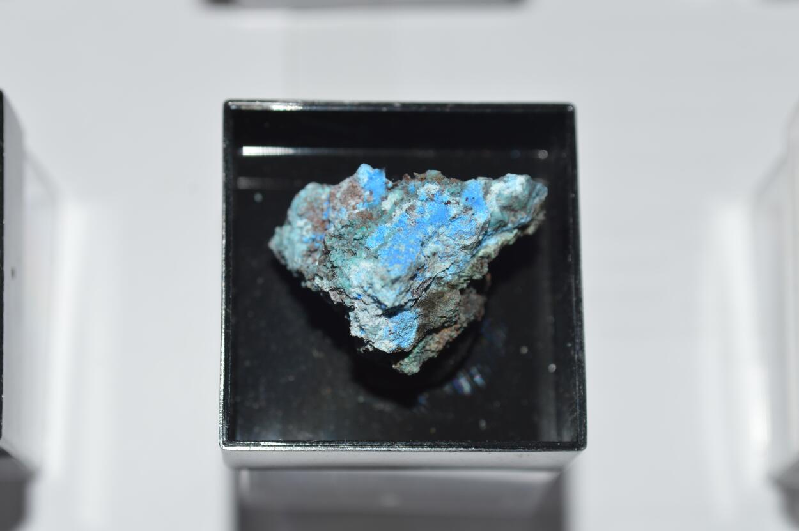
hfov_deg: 24.6
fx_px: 1829
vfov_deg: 16.5
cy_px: 266
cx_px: 400
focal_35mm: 82
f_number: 8
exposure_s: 1/60
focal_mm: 55
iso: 100
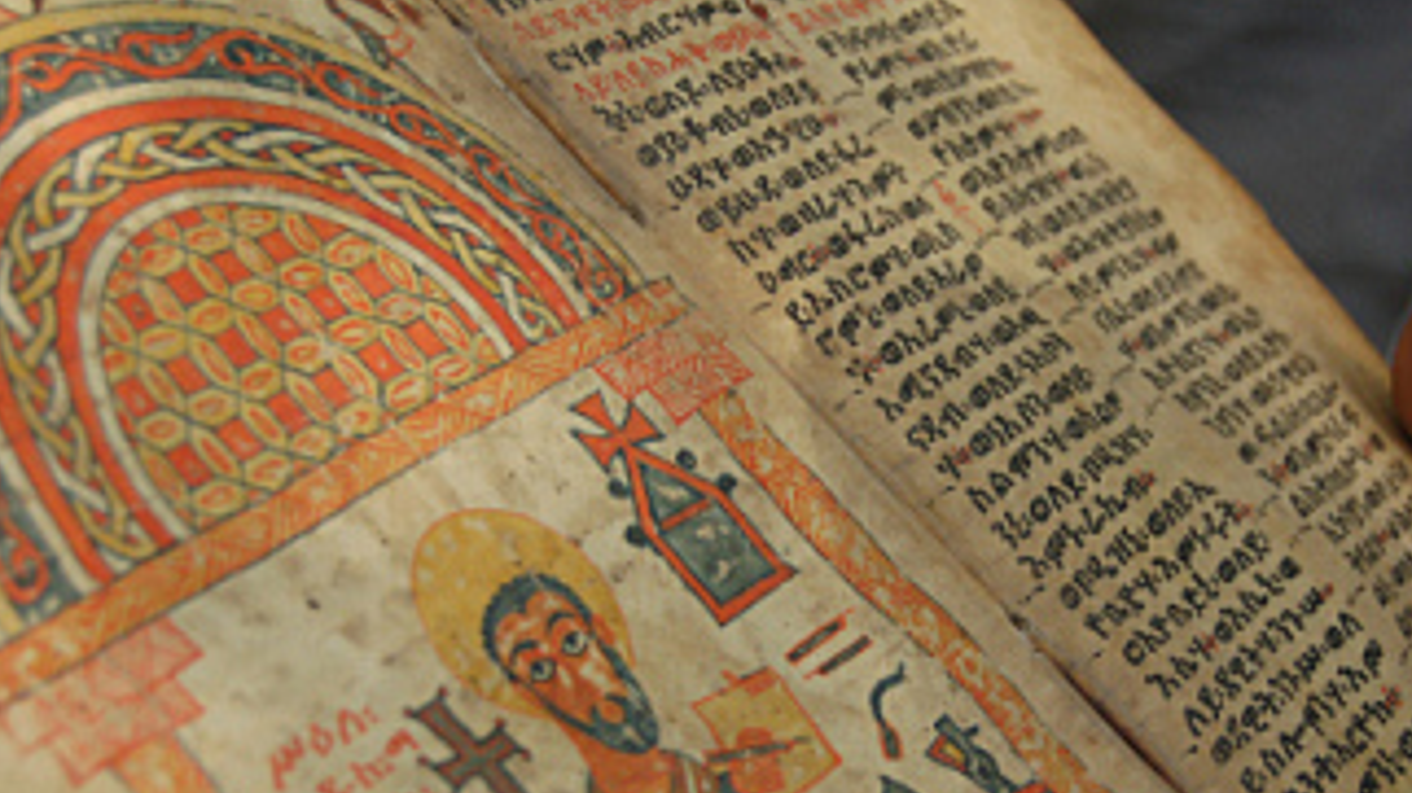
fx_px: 3332
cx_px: 805
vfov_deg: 13.6
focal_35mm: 89
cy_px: 499
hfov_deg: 23.9
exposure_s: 1/800
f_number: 4.8
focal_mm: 38
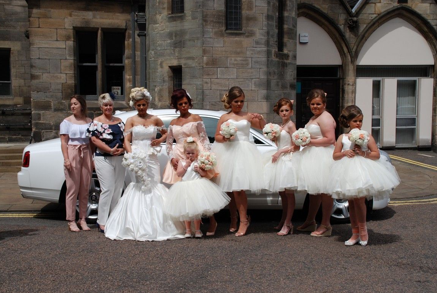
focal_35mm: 50
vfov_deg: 27.1
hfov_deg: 39.6
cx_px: 215
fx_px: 608
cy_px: 151
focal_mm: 32
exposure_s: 1/500
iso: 200
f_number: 11
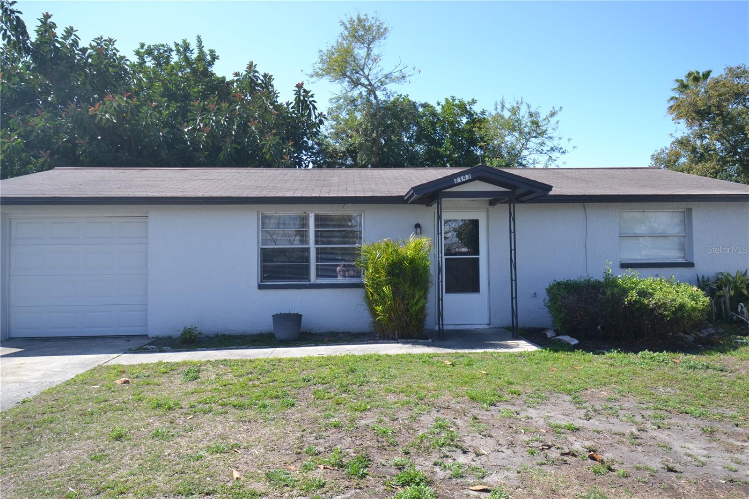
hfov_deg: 70.4
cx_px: 374
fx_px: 530
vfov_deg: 50.4
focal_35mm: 26
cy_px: 250
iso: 100
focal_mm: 17
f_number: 6.3
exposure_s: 1/160
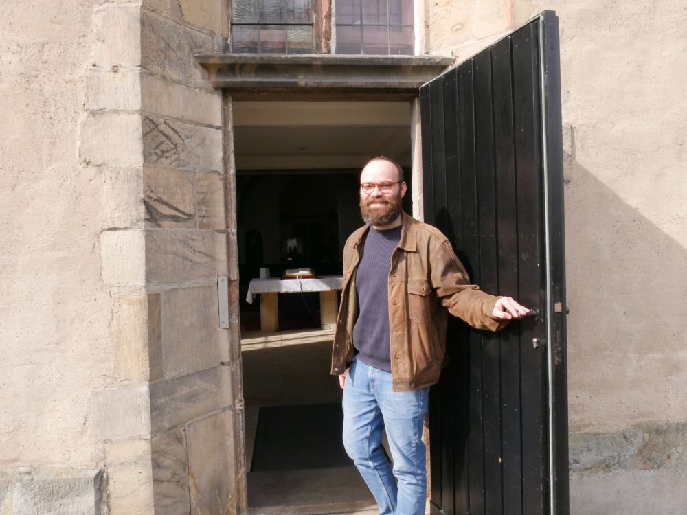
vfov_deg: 49.7
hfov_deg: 63.4
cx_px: 344
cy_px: 258
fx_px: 556
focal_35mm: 28
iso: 1600
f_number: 14
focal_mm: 14
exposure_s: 1/250
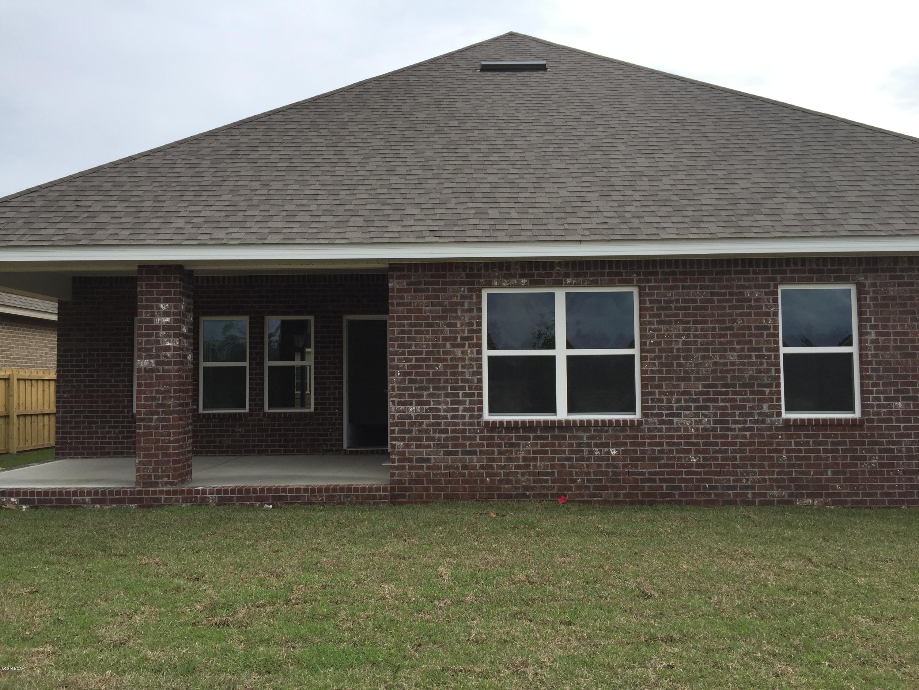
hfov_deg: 61.7
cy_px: 345
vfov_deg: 48.2
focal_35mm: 29
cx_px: 460
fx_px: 770
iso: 32
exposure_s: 1/1163
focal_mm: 4.15
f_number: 2.2
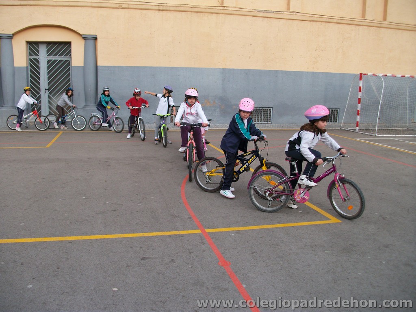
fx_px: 373
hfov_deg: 58.4
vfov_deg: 45.4
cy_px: 156
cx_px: 208
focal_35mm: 31
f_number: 2.9
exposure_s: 1/276
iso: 80
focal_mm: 5.7
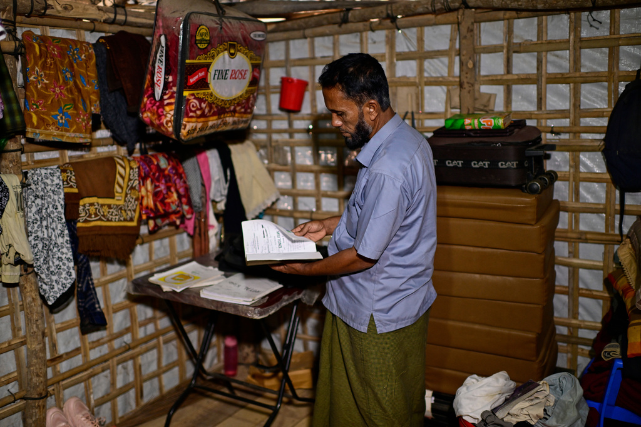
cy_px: 214
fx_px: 623
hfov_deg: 54.4
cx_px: 320
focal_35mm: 35
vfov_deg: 37.9
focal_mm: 35
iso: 800
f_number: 1.8
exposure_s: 1/100
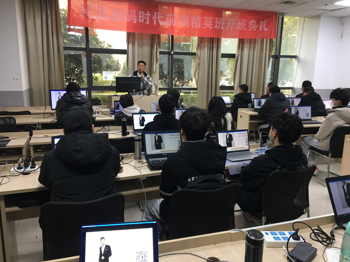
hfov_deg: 61.7
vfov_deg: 48.2
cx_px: 175
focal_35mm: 29
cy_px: 131
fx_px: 293
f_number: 2.2
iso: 100
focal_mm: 4.15
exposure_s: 1/33
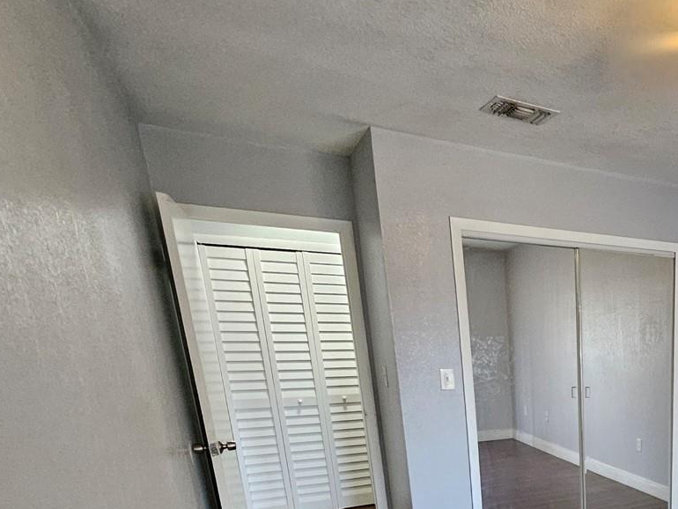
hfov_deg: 53.5
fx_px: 529
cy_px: 483
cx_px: 656
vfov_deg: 45.2
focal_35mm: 27
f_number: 2.2
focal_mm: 1.7
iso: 320
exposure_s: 1/60
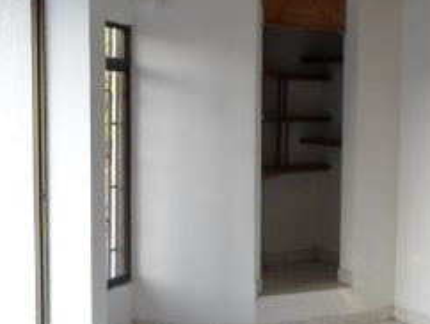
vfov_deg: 22.3
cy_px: 194
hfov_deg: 28.2
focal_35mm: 66
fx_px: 821
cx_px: 394
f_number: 2.5
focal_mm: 4.5
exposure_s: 1/60
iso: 80
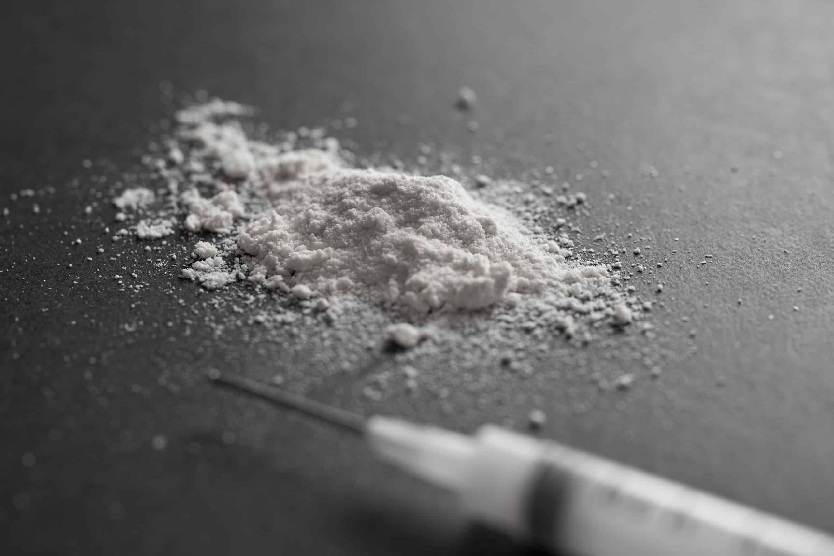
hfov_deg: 28.8
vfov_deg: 19.5
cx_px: 417
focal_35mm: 70
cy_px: 278
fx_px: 1622
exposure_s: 1/125
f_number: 5.6
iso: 100
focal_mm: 70
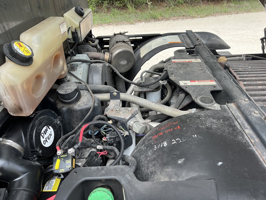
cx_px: 133
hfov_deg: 67.3
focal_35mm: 26
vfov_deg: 53.1
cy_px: 100
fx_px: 200
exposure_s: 1/513
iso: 50
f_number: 1.5
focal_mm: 5.7
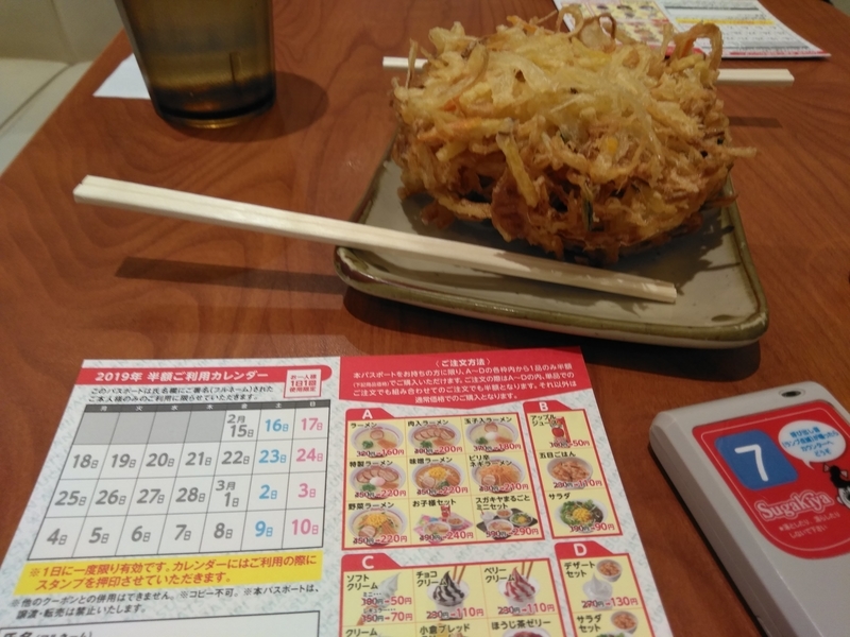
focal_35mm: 26
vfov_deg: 53.1
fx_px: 638
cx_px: 425
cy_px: 318
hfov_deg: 67.3
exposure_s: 1/33
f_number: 2.2
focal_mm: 3.46
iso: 70
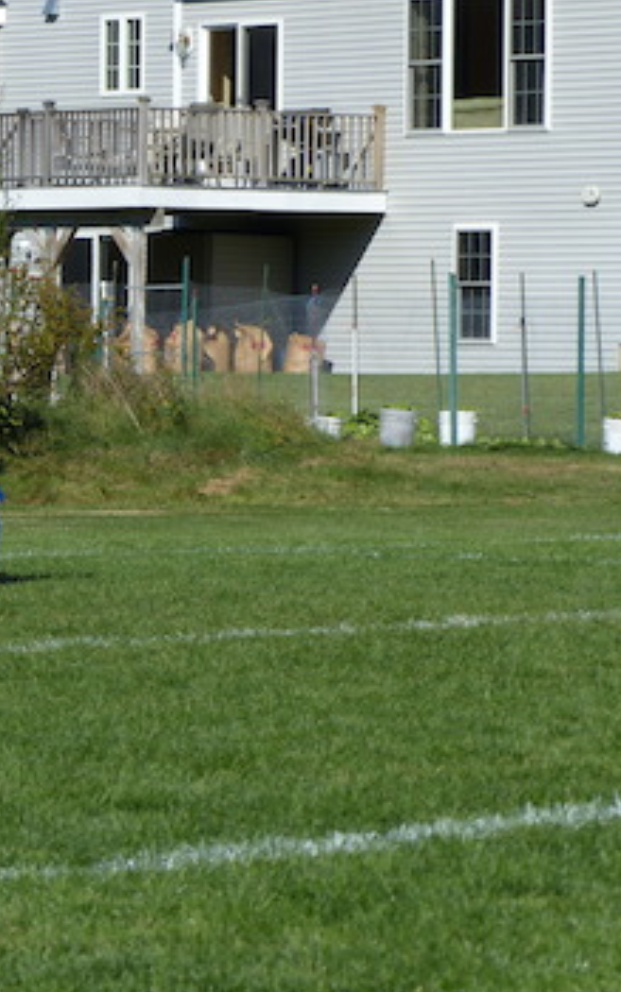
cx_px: 41
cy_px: 490
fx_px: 6981
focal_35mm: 258
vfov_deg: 8.1
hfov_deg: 5.1
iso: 100
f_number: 4
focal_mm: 28.7
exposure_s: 1/1600
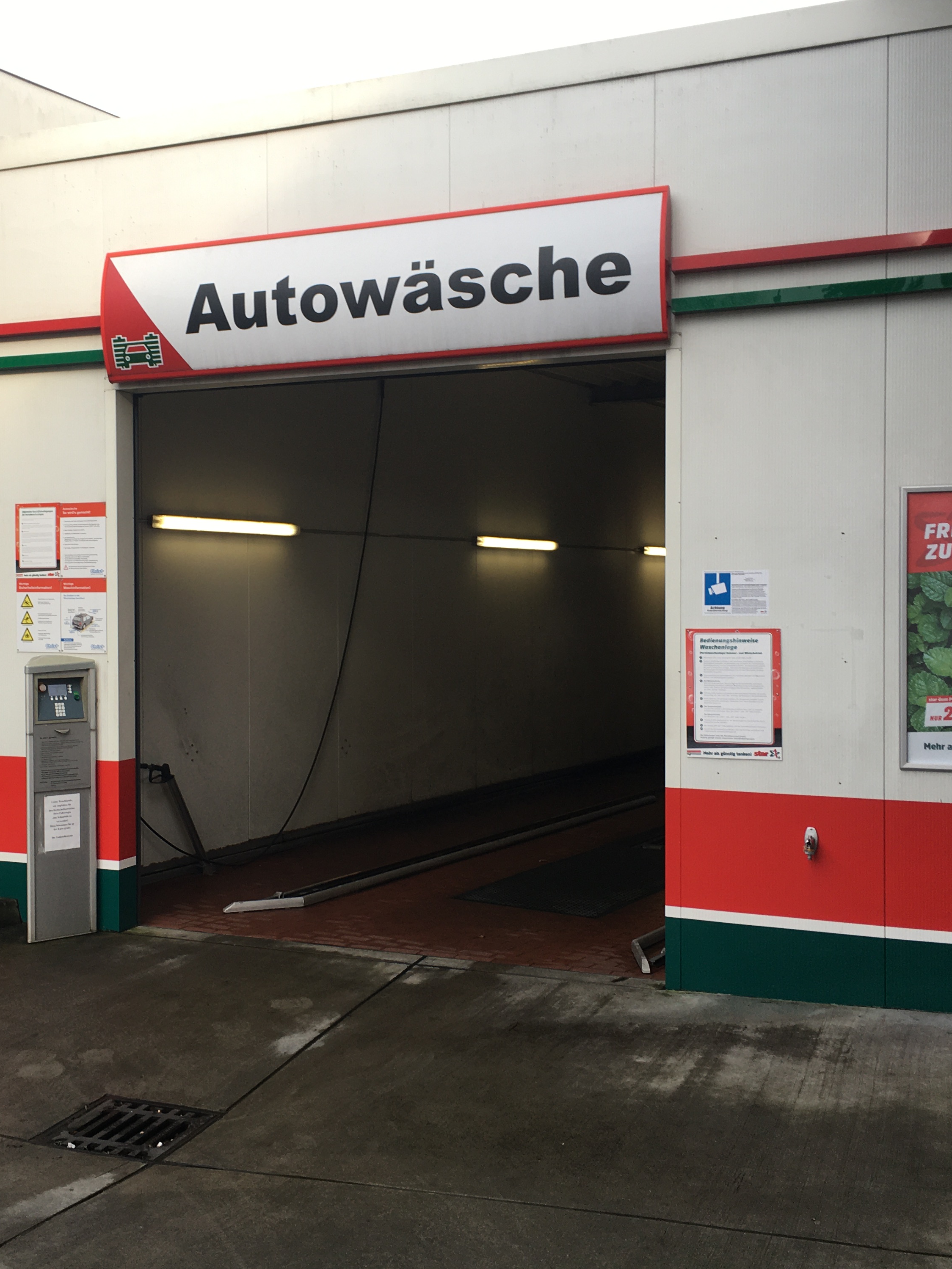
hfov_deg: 36.5
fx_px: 1430
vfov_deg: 47.9
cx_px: 336
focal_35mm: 39
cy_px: 634
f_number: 2.2
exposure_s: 1/110
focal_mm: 4.15
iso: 25
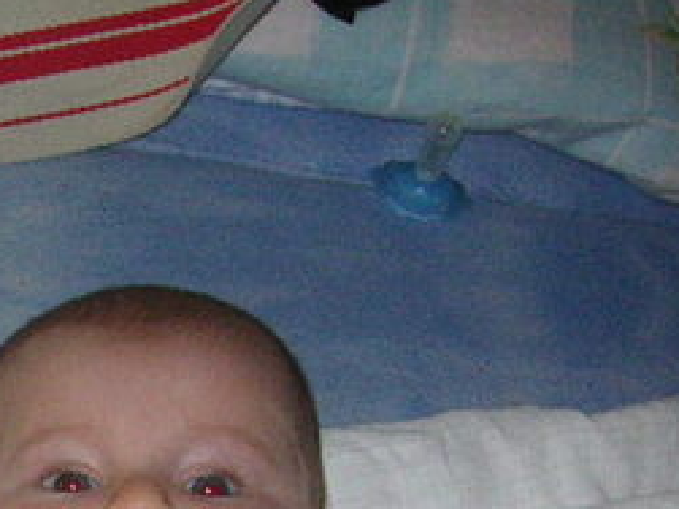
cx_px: -330
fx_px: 2313
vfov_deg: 11.9
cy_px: 780
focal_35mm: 118
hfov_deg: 15.4
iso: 160
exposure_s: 1/45
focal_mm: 6.1
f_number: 2.8
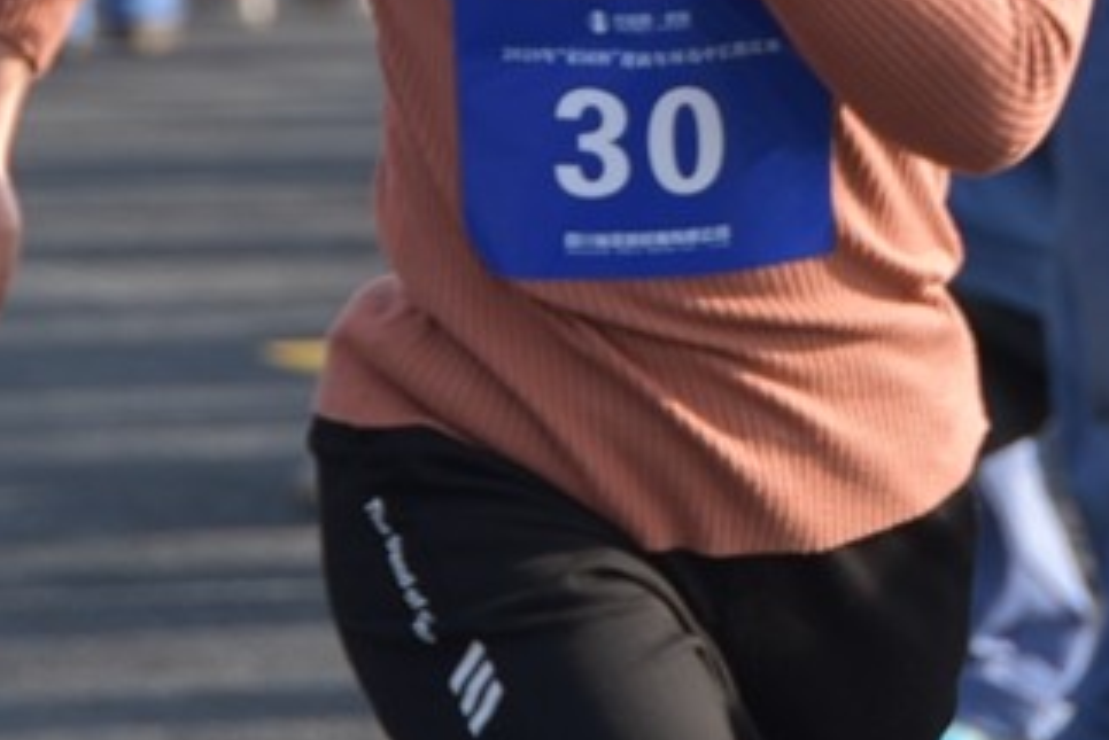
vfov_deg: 2.4
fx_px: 17659
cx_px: 706
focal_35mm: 573
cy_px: -256
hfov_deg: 3.6
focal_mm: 120
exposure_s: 1/250
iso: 100
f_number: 5.3
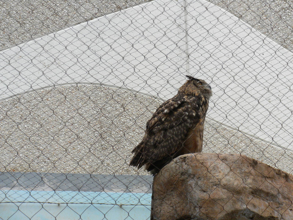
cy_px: 110
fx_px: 1007
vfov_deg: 12.5
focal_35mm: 119
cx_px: 146
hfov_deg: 16.6
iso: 138
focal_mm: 21
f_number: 5.1
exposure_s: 1/552
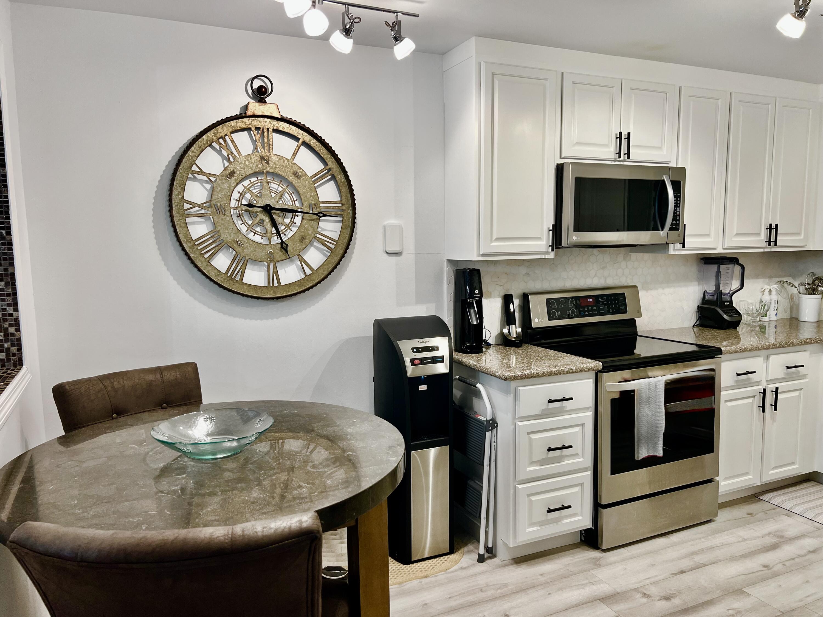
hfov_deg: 67.3
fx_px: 618
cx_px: 412
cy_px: 308
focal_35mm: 26
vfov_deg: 53.1
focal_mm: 5.7
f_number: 1.5
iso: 100
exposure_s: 1/120
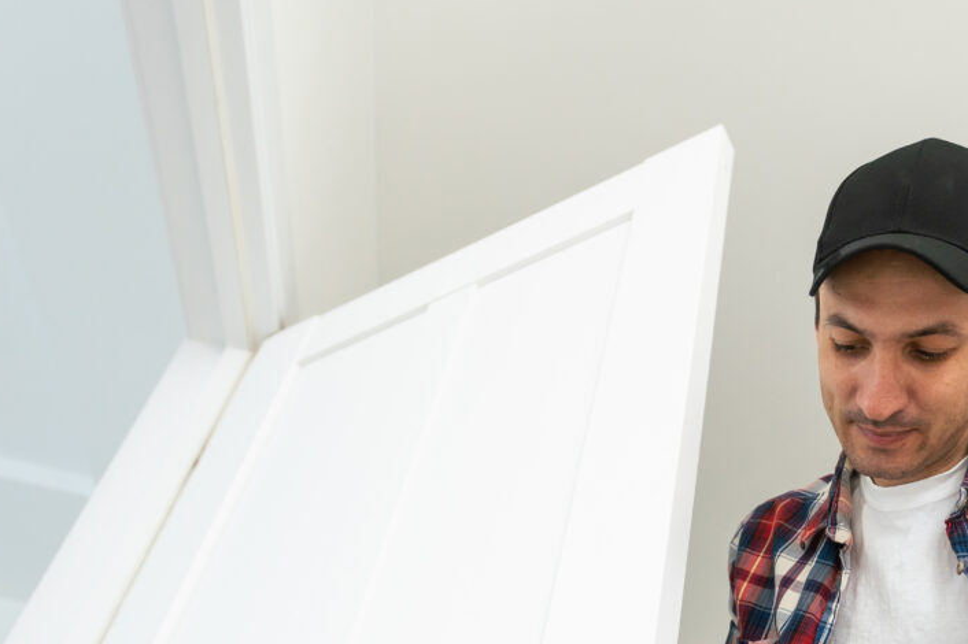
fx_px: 994
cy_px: 688
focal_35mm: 37
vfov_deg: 32.2
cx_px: 661
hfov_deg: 50.8
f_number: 2.8
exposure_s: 1/100
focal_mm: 17
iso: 160
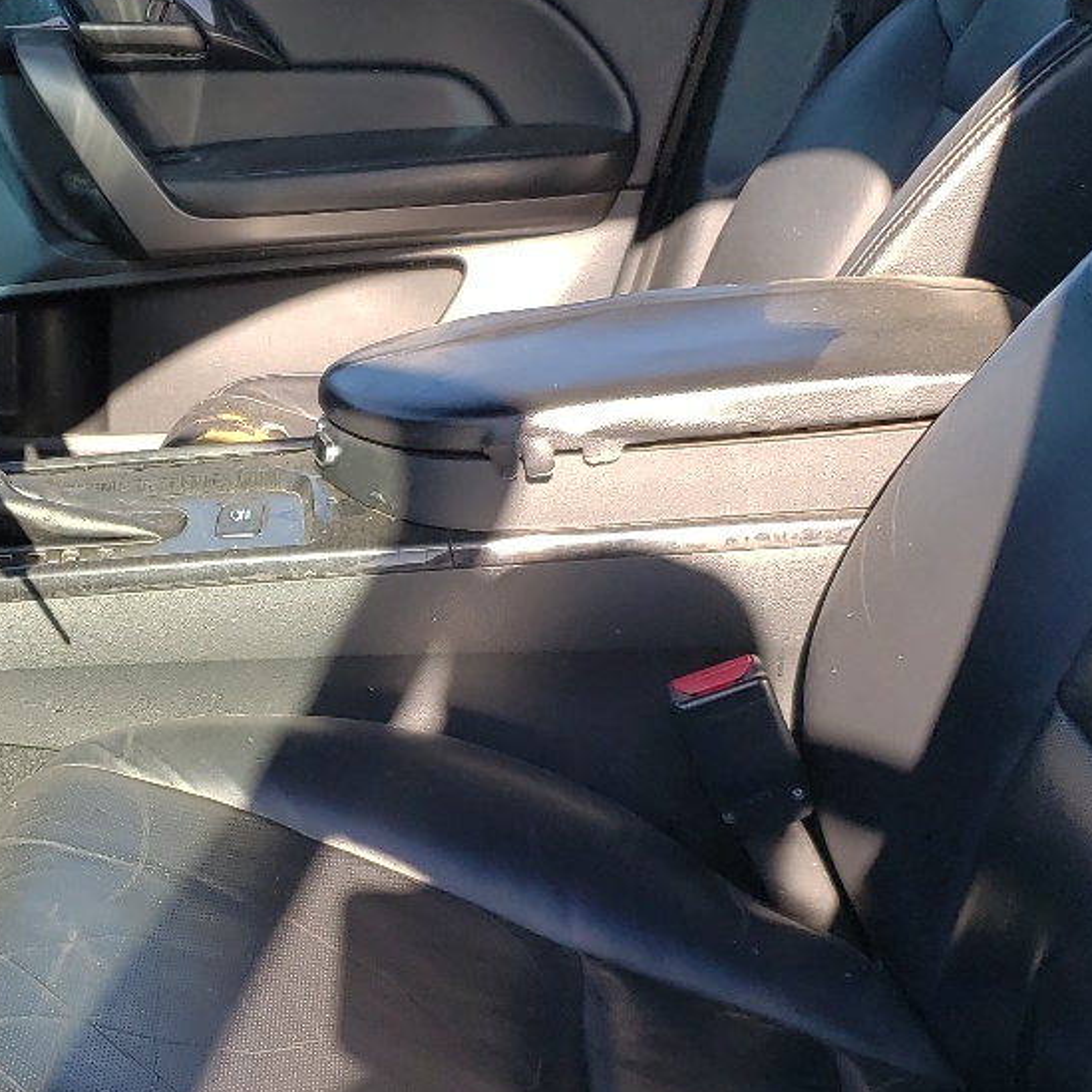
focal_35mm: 67
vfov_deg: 25.6
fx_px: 2391
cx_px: 82
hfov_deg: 24.9
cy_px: 686
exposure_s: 1/526
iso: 50
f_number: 1.5
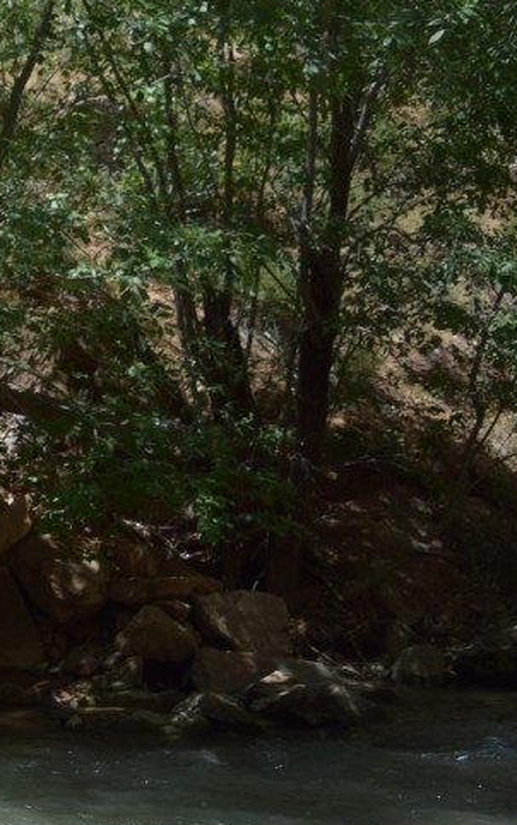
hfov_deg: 14.0
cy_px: 466
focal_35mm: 77
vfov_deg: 26.8
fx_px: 1733
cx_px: -558
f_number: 3.5
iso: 200
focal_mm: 18
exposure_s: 1/2000
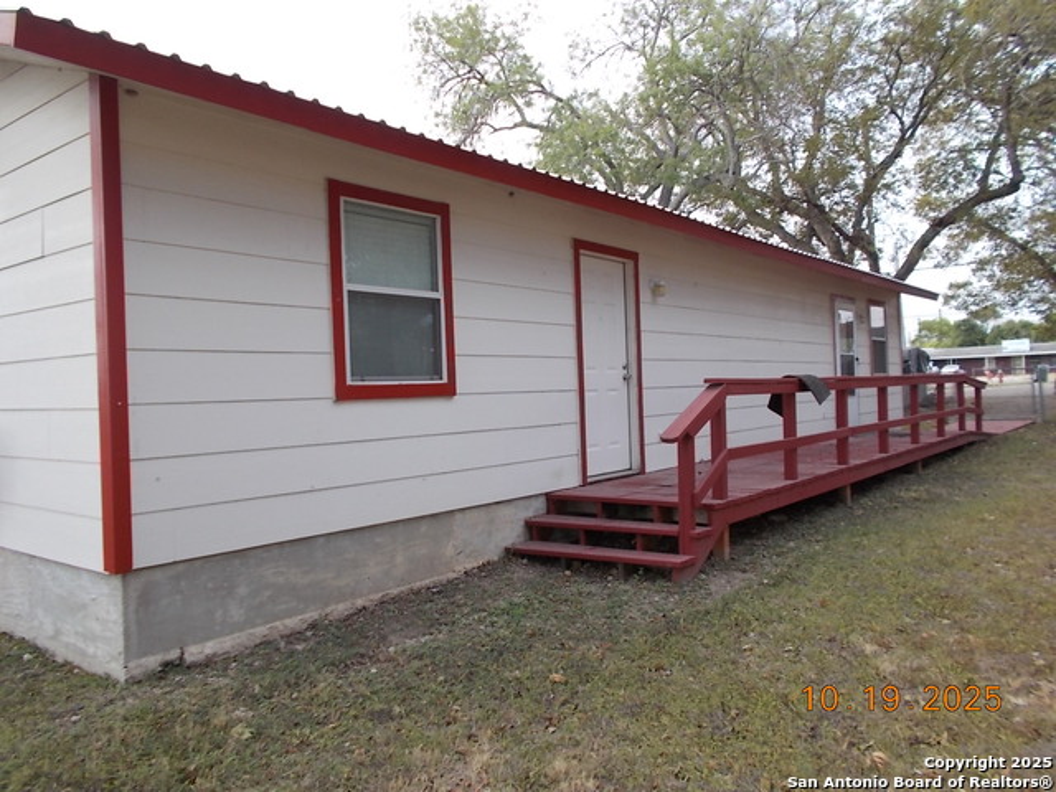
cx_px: 528
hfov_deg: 67.3
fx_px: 793
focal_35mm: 26
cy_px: 396
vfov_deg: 53.1
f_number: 3.2
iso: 80
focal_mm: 4.6
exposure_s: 1/200
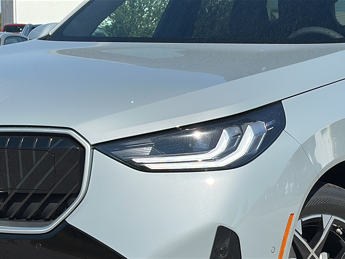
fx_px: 997
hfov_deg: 19.6
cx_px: 172
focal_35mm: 100
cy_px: 130
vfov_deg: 14.8
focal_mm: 6.86
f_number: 1.78
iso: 64
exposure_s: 1/5917
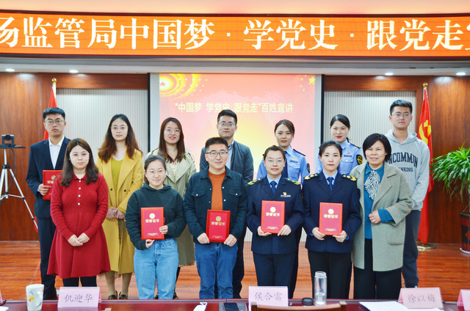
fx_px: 528
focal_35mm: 40
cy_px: 156
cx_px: 235
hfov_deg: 48.0
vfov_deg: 32.9
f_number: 4
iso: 560
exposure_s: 1/60
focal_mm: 27
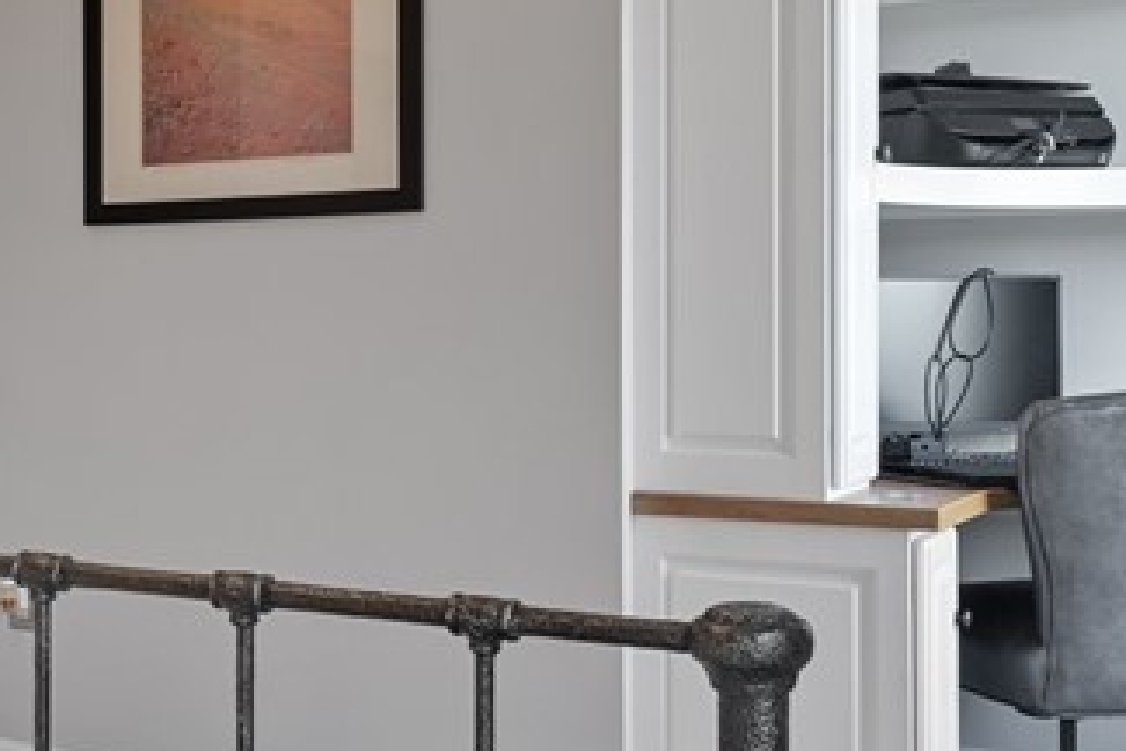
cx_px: 80
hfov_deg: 33.0
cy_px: 325
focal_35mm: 57
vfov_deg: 23.8
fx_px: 1783
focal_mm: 17
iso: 640
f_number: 8
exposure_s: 1/8
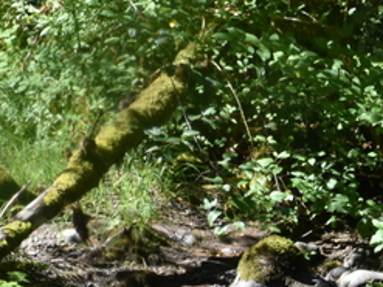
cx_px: 665
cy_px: 638
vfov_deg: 1.9
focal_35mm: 798
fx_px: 8825
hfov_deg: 2.5
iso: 220
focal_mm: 160
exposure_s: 1/320
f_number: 5.6
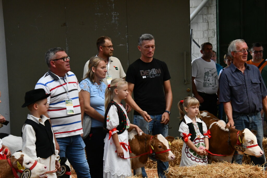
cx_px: 134
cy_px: 89
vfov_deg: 11.4
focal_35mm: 120
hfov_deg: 17.1
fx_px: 890
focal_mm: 80
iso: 3200
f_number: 10
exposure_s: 1/400
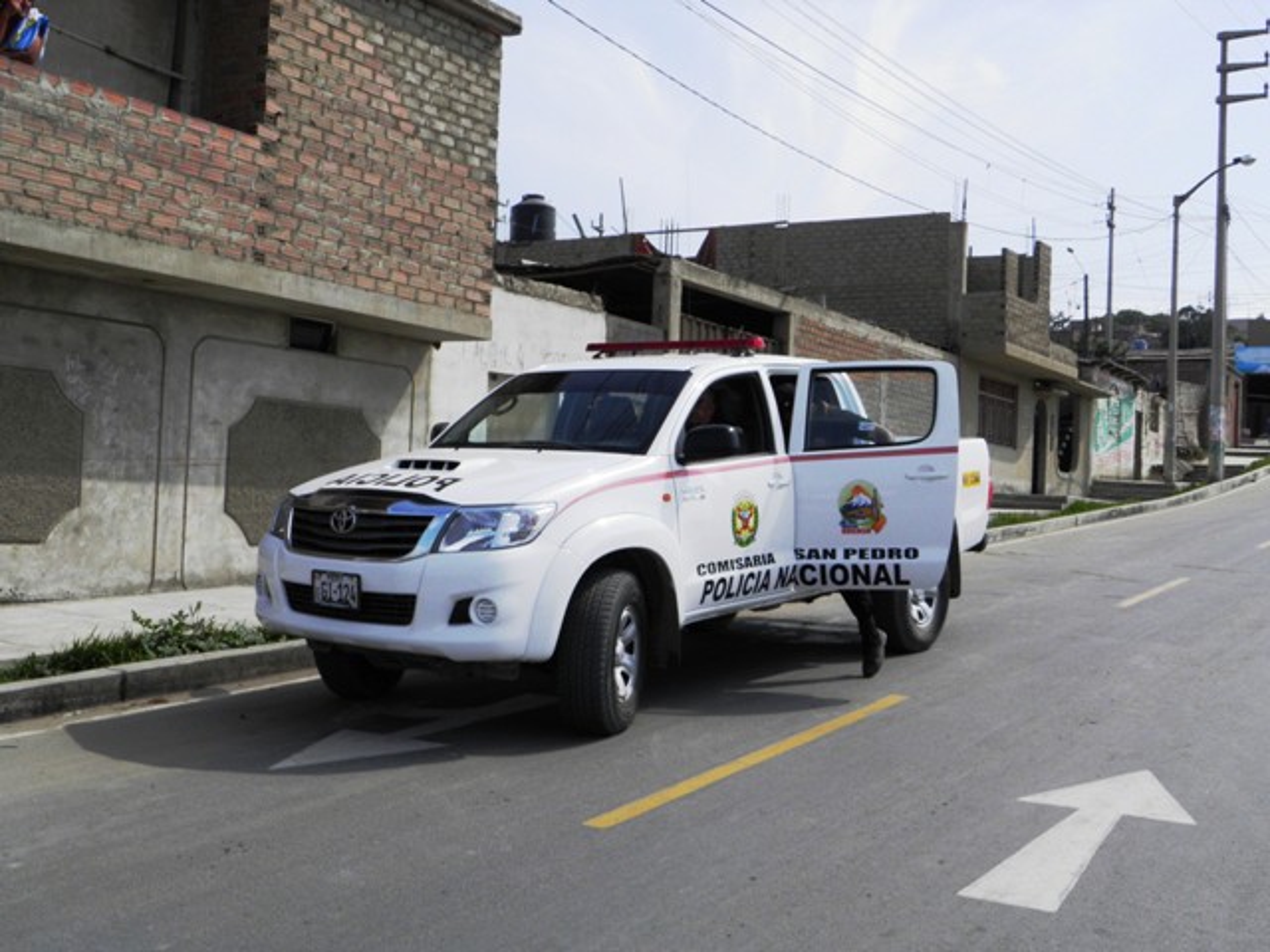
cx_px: 635
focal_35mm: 39
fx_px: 1431
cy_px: 476
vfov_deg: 36.8
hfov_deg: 47.9
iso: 50
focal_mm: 7.1
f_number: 5.7
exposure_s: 1/320
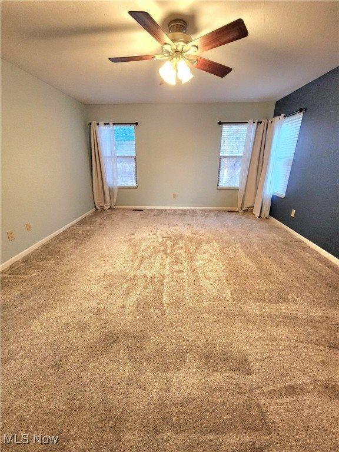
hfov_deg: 89.9
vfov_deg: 106.2
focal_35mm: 13
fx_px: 170
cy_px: 226
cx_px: 170
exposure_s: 1/30
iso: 500
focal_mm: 2.2
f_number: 2.2
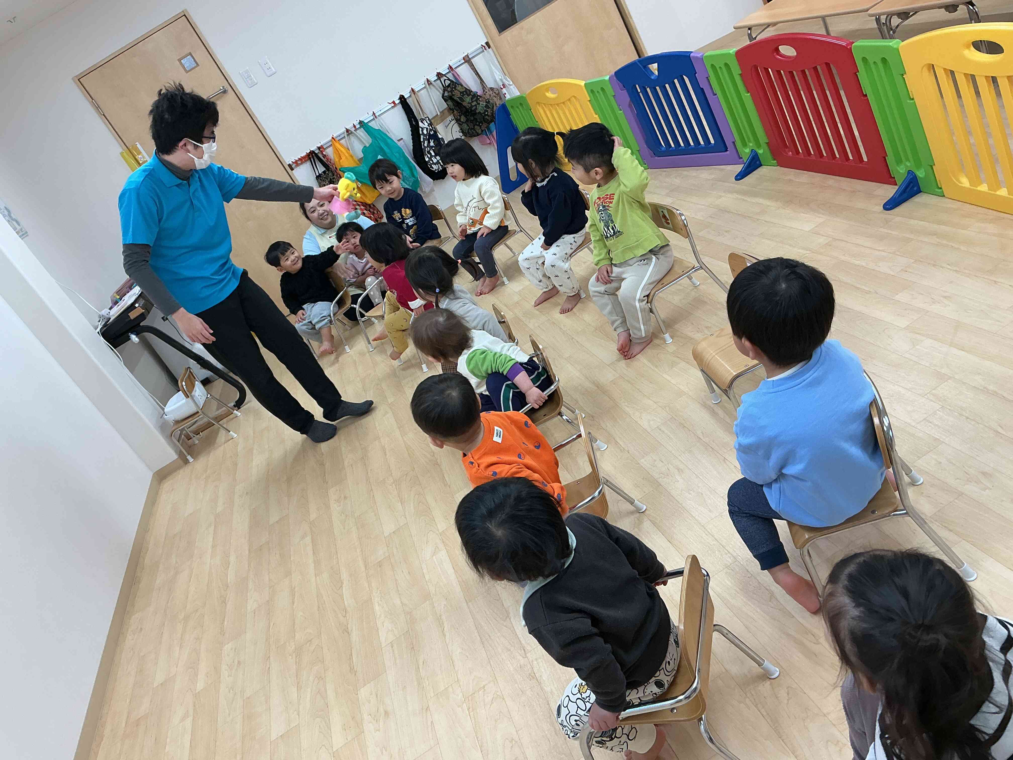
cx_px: 506
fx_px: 849
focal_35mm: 29
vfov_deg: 48.2
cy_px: 380
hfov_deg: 61.7
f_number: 1.8
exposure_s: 1/120
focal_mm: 3
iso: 64
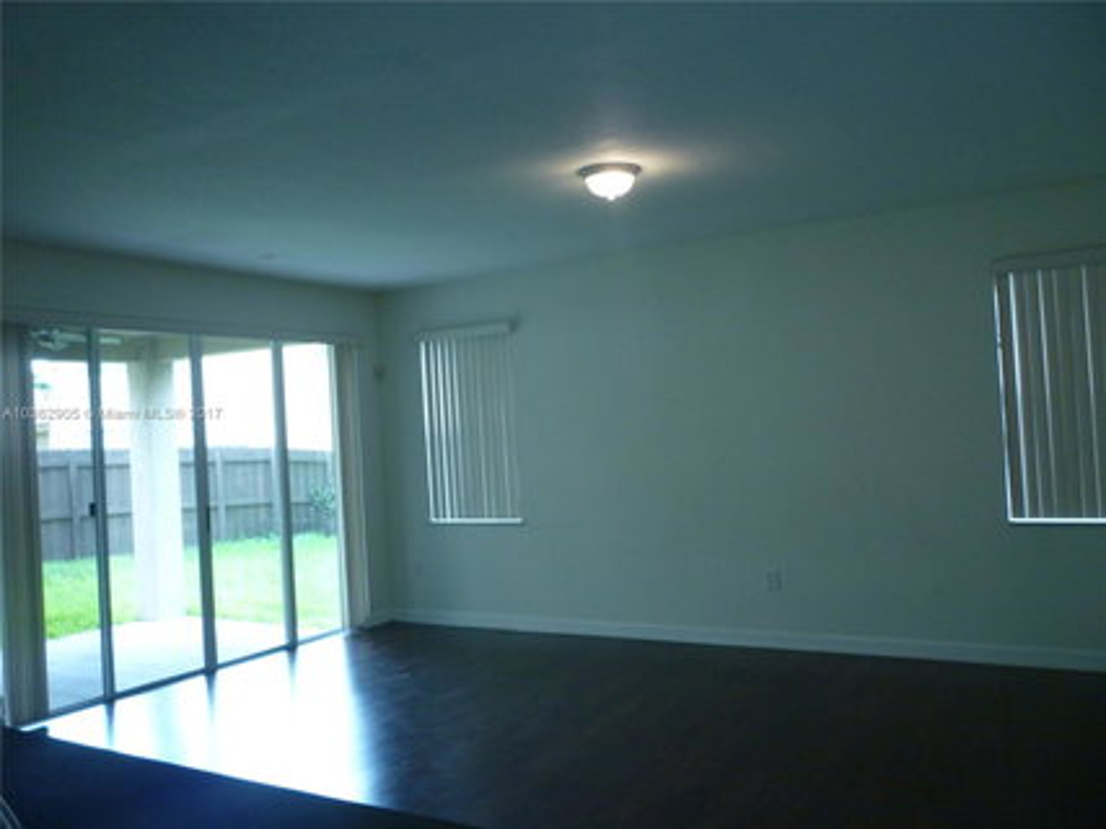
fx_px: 926
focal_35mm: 29
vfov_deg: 48.2
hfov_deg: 61.7
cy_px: 414
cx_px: 553
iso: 320
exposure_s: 1/30
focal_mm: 5.2
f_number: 3.3
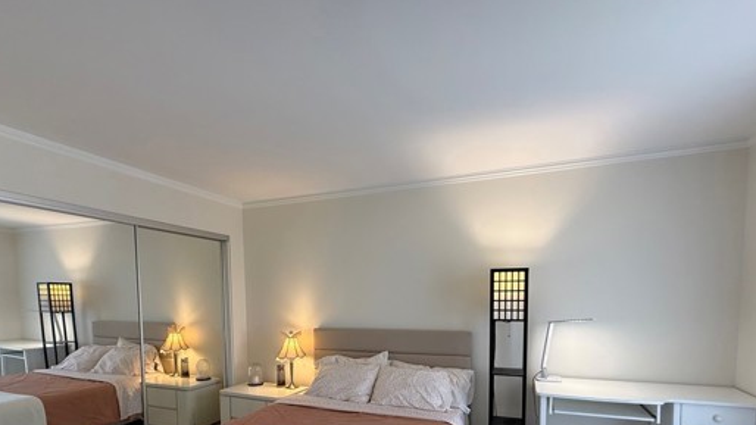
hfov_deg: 89.6
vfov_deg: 55.4
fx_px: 381
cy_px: 322
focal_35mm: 19
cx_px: 385
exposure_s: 1/120
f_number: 2.2
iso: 200
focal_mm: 2.22
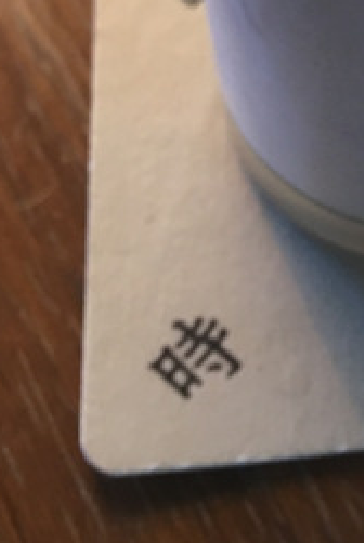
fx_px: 1452
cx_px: 514
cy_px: -279
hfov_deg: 13.6
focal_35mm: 96
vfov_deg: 18.7
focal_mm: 4.15
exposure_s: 1/15
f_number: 2.2
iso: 50
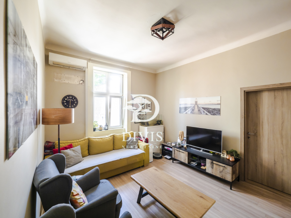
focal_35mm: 14
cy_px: 109
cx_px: 146
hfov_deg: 102.1
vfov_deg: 85.7
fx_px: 118
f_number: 4
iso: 400
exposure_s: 1/25
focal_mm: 7
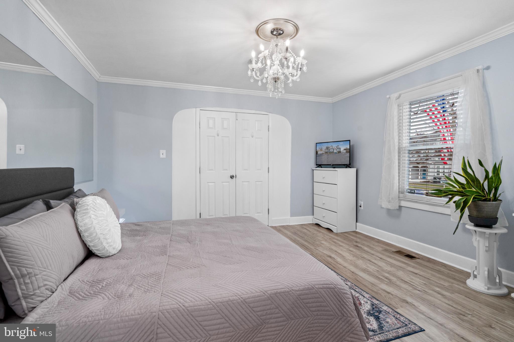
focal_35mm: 17
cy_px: 171
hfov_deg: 93.3
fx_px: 243
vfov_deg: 70.4
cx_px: 257
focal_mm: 17
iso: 320
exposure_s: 1/20
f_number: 8
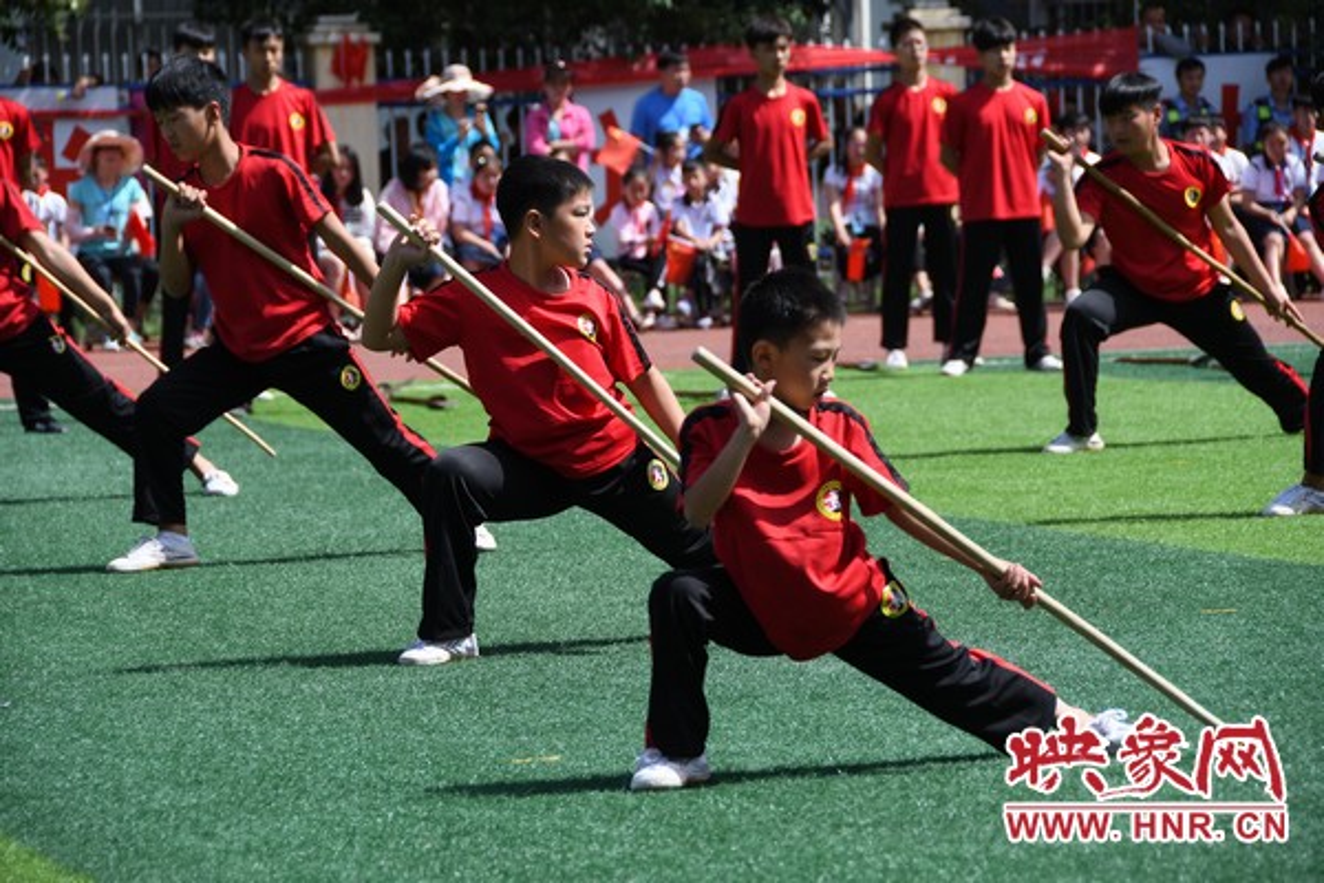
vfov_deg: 8.2
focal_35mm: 168
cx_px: 662
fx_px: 6178
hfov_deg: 12.2
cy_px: 442
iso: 250
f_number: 5.3
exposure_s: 1/1000
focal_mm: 112
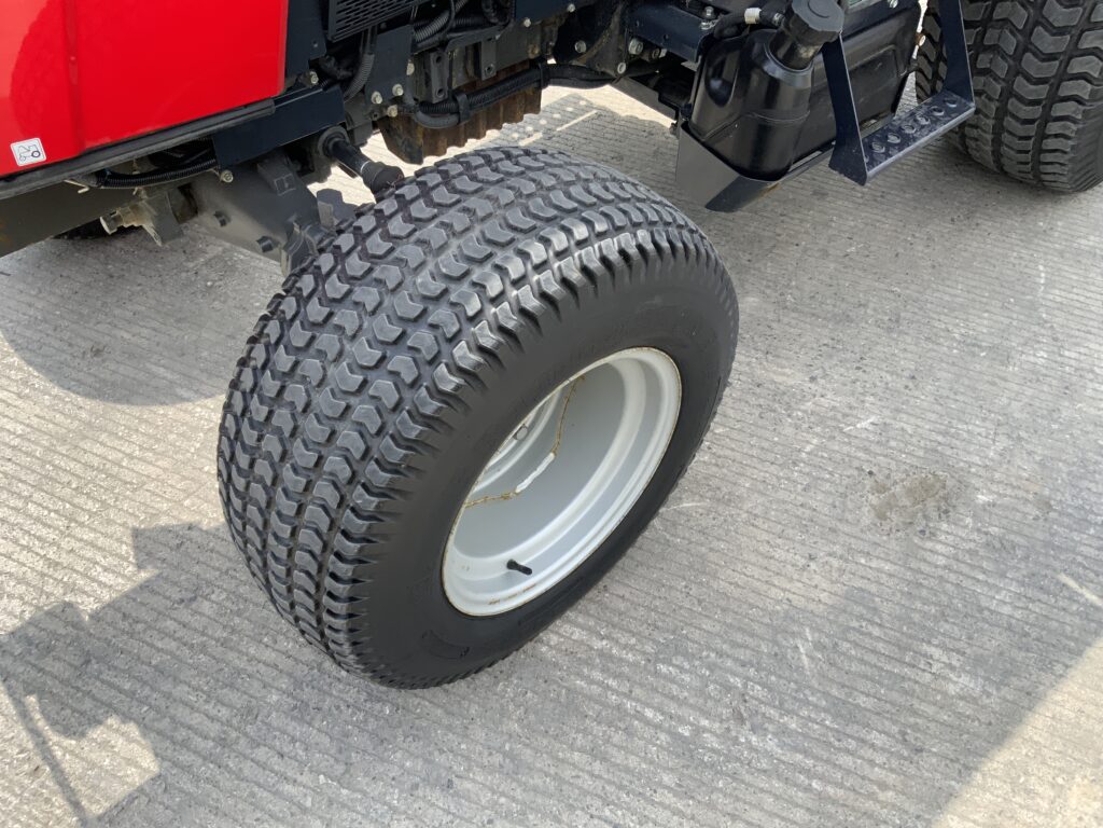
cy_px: 414
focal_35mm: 29
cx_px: 552
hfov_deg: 61.7
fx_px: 924
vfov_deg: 48.2
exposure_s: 1/568
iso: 16
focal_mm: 3
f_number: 1.8
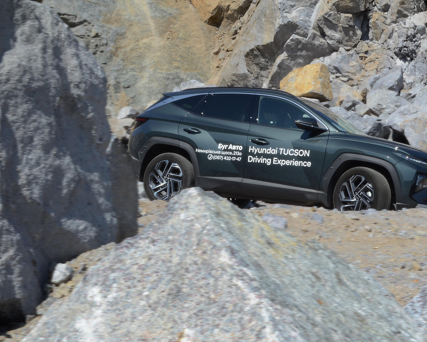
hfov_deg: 30.3
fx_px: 784
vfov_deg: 24.6
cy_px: 171
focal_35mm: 62
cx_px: 286
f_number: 32
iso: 320
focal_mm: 32
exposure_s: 1/30
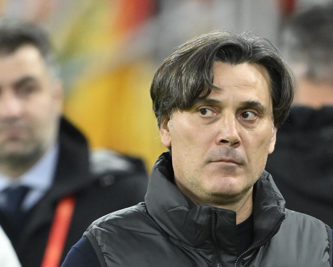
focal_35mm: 1289
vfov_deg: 1.2
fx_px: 12706
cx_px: 211
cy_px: 316
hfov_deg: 1.5
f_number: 2.8
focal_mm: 400
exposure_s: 1/1000
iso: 4000
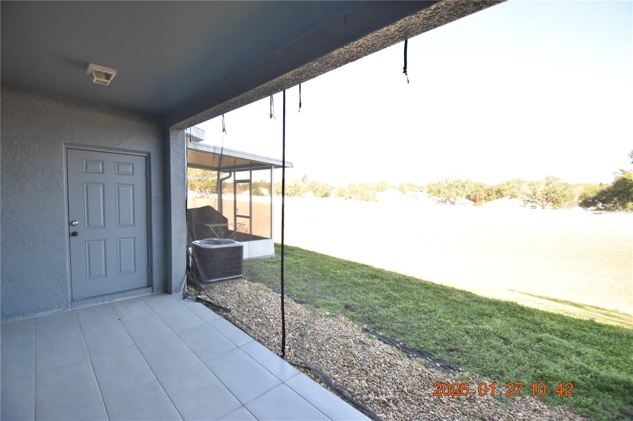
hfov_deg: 100.4
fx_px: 264
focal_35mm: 15
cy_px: 210
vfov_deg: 77.3
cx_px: 316
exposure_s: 1/500
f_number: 3.5
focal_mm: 10
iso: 800
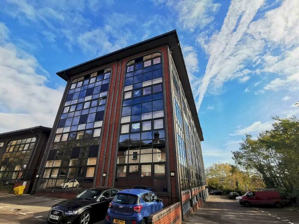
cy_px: 112
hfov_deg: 91.0
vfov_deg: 74.7
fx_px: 147
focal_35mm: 17
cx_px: 150
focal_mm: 2.26
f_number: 2.2
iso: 50
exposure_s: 1/901
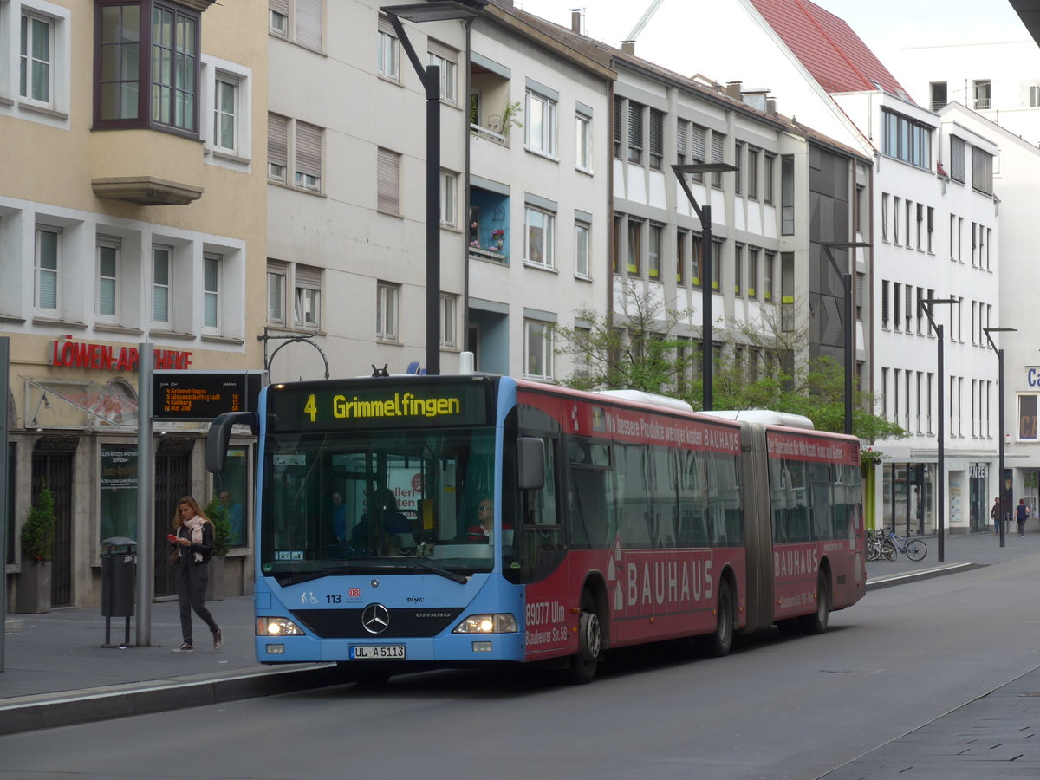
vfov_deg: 16.4
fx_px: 2704
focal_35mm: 90
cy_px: 390
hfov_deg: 21.8
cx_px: 520
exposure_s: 1/80
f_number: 4.6
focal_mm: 18
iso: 100
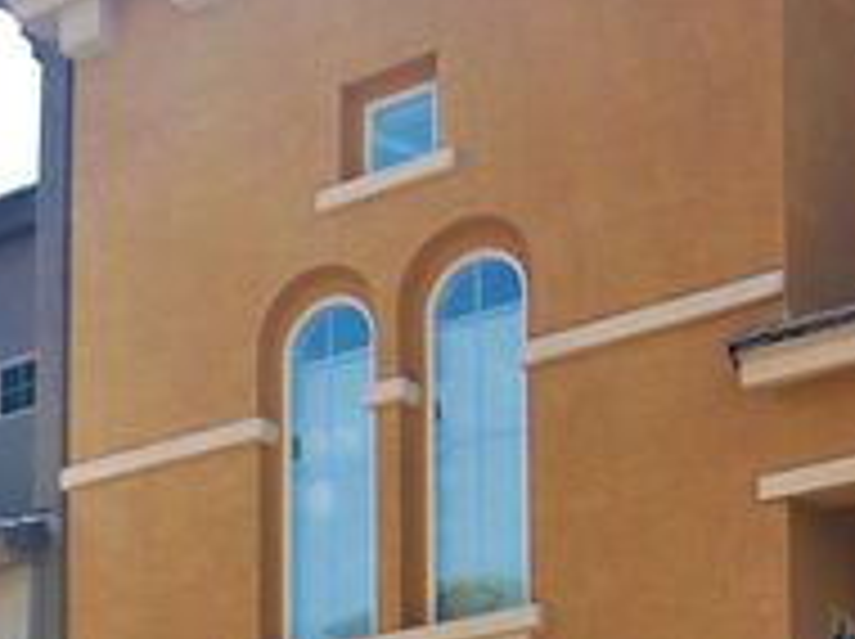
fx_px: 2245
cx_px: -153
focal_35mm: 91
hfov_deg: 20.3
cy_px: 1112
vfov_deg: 14.5
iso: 200
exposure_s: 1/200
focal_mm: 15
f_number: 7.1
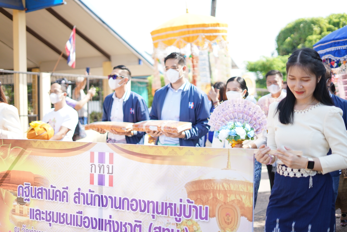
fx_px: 482
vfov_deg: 27.0
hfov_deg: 39.6
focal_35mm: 50
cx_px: 174
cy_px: 116
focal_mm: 50
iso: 400
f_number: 1.8
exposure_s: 1/3200
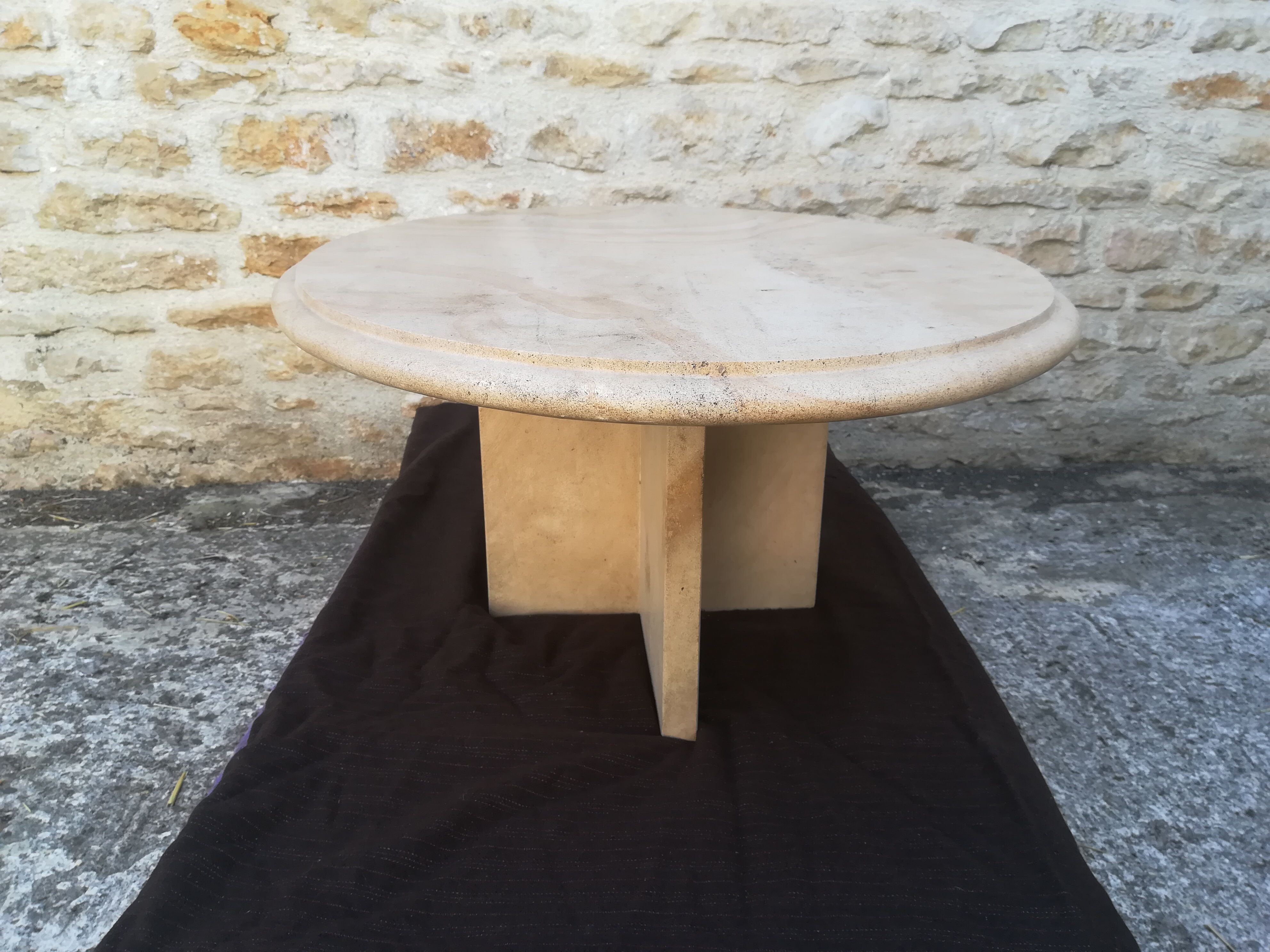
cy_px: 476
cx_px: 635
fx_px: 954
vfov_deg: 53.1
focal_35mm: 26
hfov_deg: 67.3
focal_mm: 3.83
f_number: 2.2
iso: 50
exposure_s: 1/121
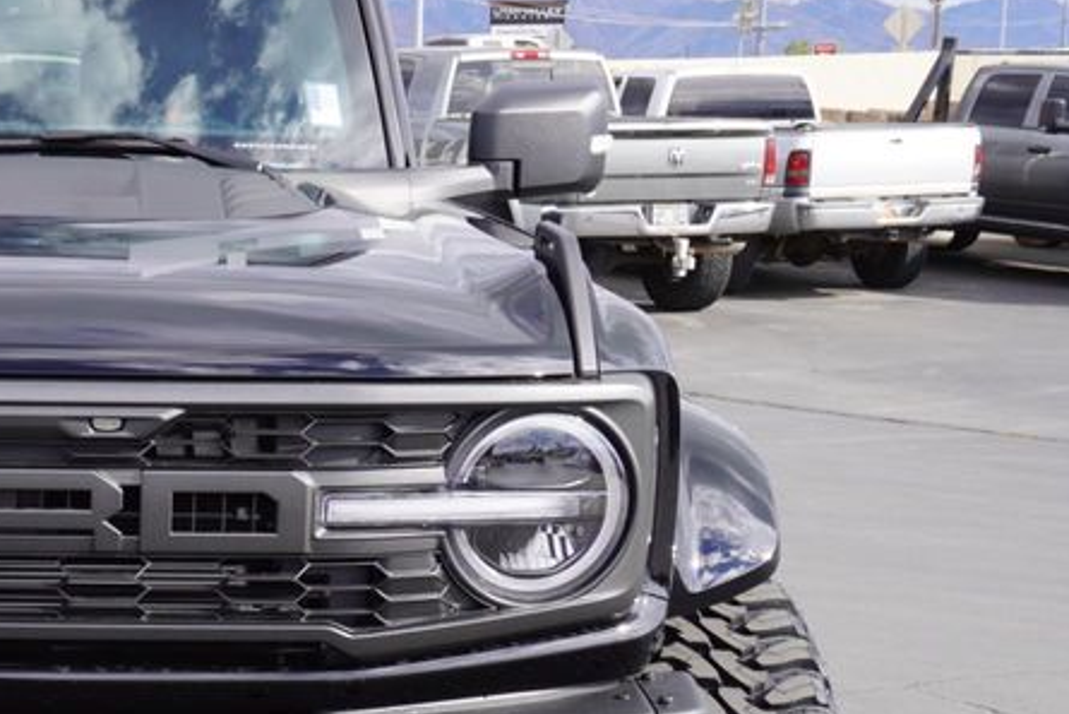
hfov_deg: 25.0
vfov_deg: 17.8
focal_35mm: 76
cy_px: 599
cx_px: -77
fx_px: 2257
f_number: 7.1
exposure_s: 1/100
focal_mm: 22
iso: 100
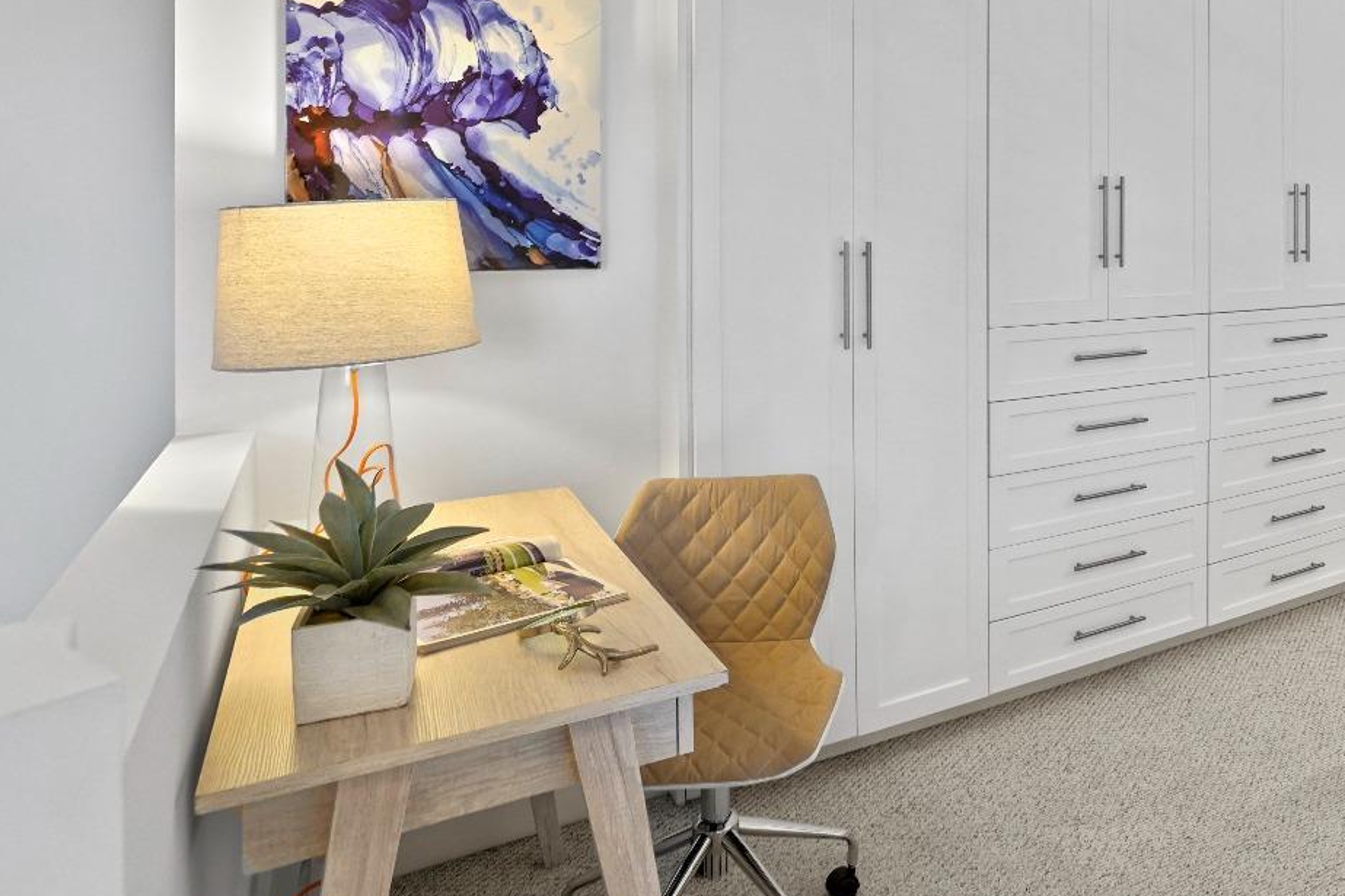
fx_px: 971
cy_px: 223
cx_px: 1068
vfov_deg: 47.7
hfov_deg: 63.6
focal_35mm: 26
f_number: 6.3
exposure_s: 1/10
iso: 1250
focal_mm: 16
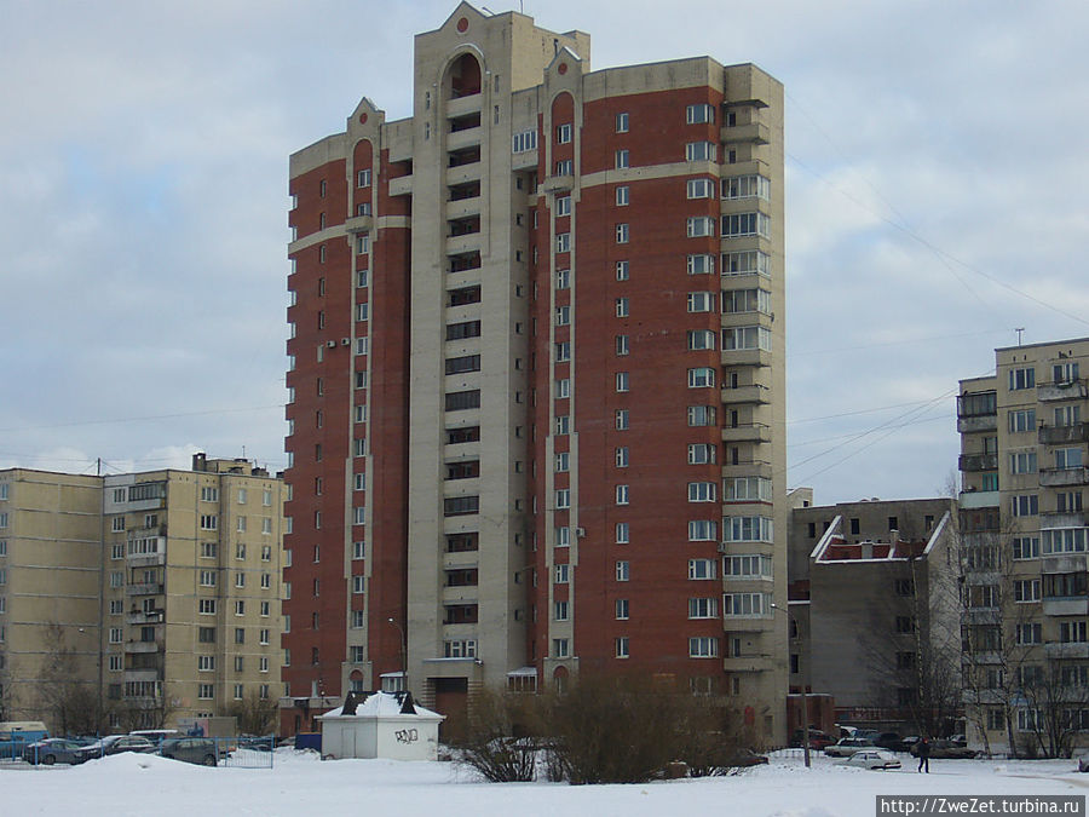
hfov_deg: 24.7
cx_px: 544
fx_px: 2485
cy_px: 408
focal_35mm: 79
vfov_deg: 18.7
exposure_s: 1/250
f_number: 4.3
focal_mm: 13
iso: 80
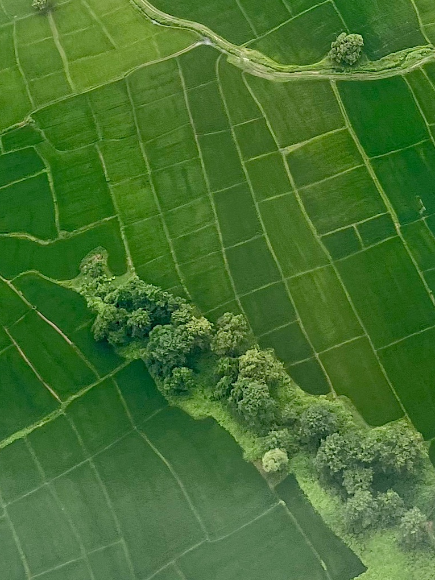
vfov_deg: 34.6
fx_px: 855
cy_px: 20
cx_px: 173
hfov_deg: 28.5
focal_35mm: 51
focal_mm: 5.1
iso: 50
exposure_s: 1/592
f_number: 1.6
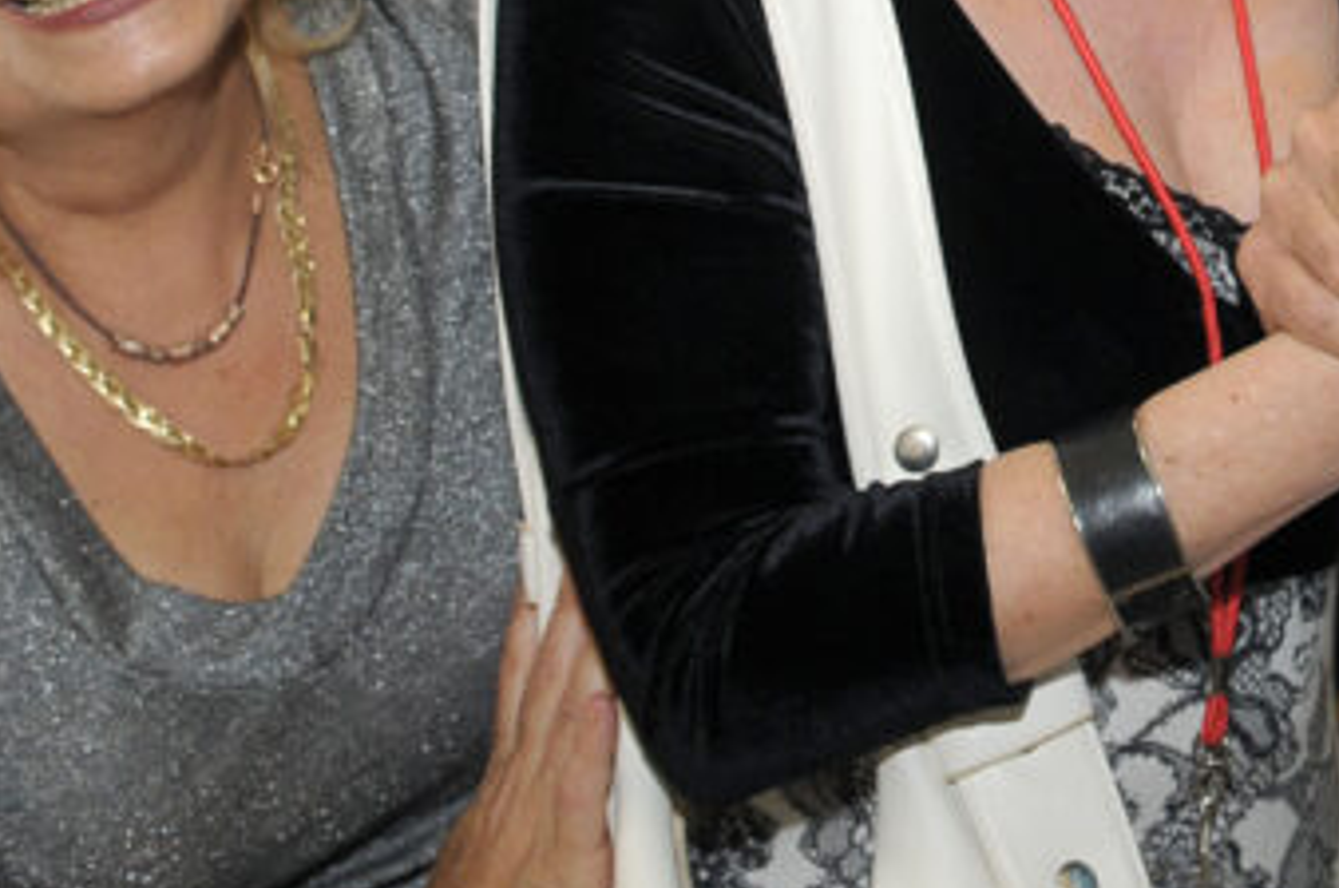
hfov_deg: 20.1
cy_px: -373
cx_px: 1133
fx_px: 3712
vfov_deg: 13.0
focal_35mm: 100
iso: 200
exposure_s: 1/125
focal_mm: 22
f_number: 5
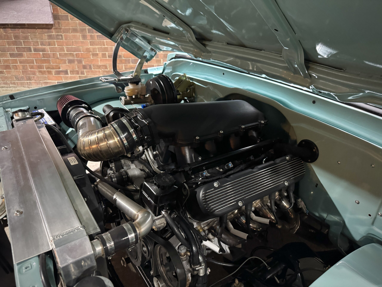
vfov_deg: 56.8
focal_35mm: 24
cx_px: 191
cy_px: 144
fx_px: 265
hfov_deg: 71.6
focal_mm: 6.76
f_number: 1.78
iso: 800
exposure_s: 1/25
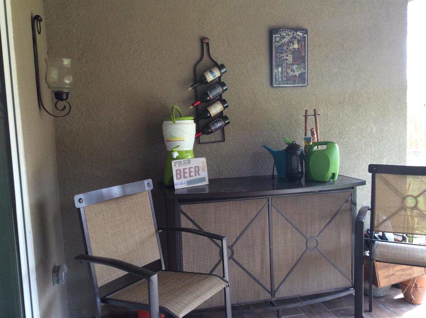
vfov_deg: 44.0
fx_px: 393
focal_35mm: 32
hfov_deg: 56.9
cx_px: 213
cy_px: 159
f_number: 2.4
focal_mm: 3.3
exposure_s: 1/60
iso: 50
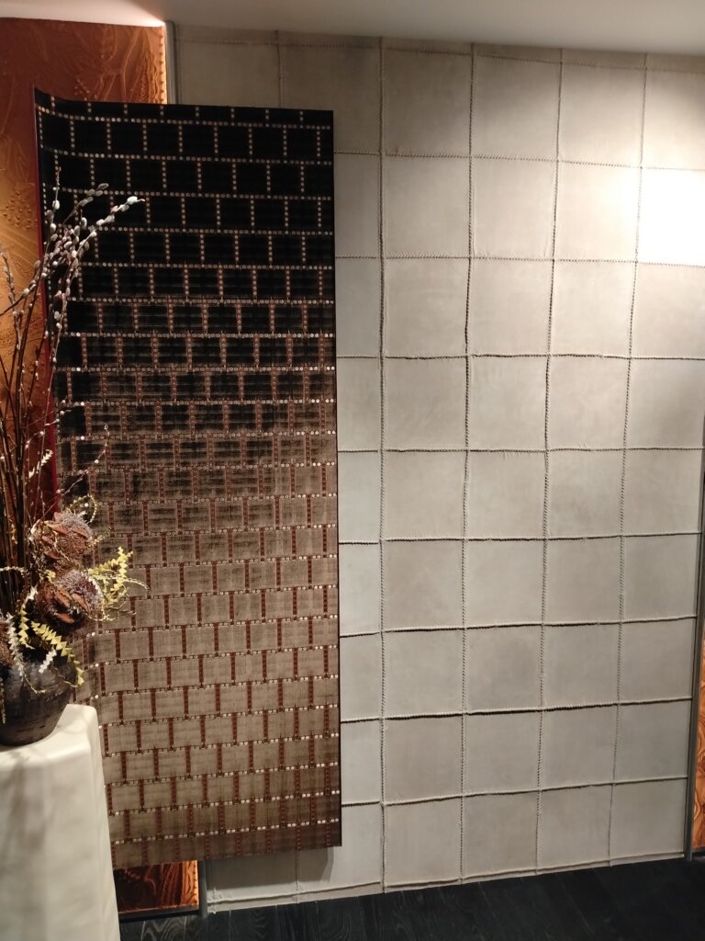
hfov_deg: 51.4
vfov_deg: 65.3
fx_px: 733
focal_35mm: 27
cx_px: 352
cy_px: 470
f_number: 1.8
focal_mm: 4.05
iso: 734
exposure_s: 1/33.3
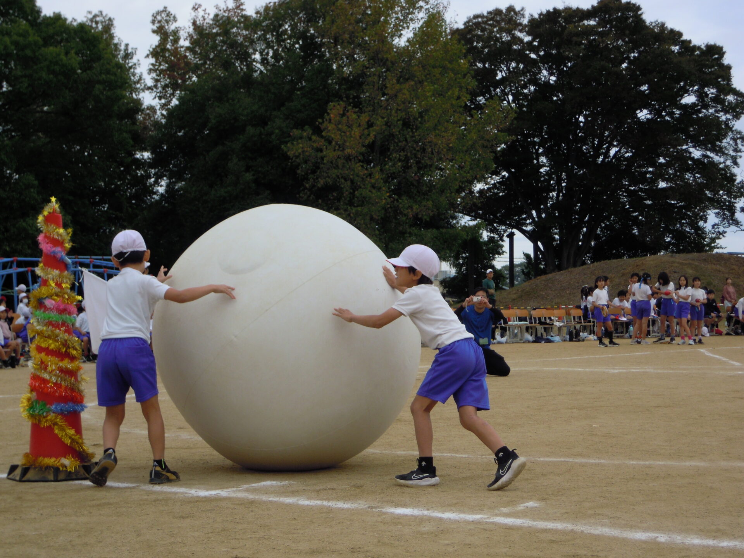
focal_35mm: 74
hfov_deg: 26.3
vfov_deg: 19.9
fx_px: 1590
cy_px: 279
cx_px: 372
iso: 100
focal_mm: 13.2
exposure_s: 1/500
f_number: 4.4
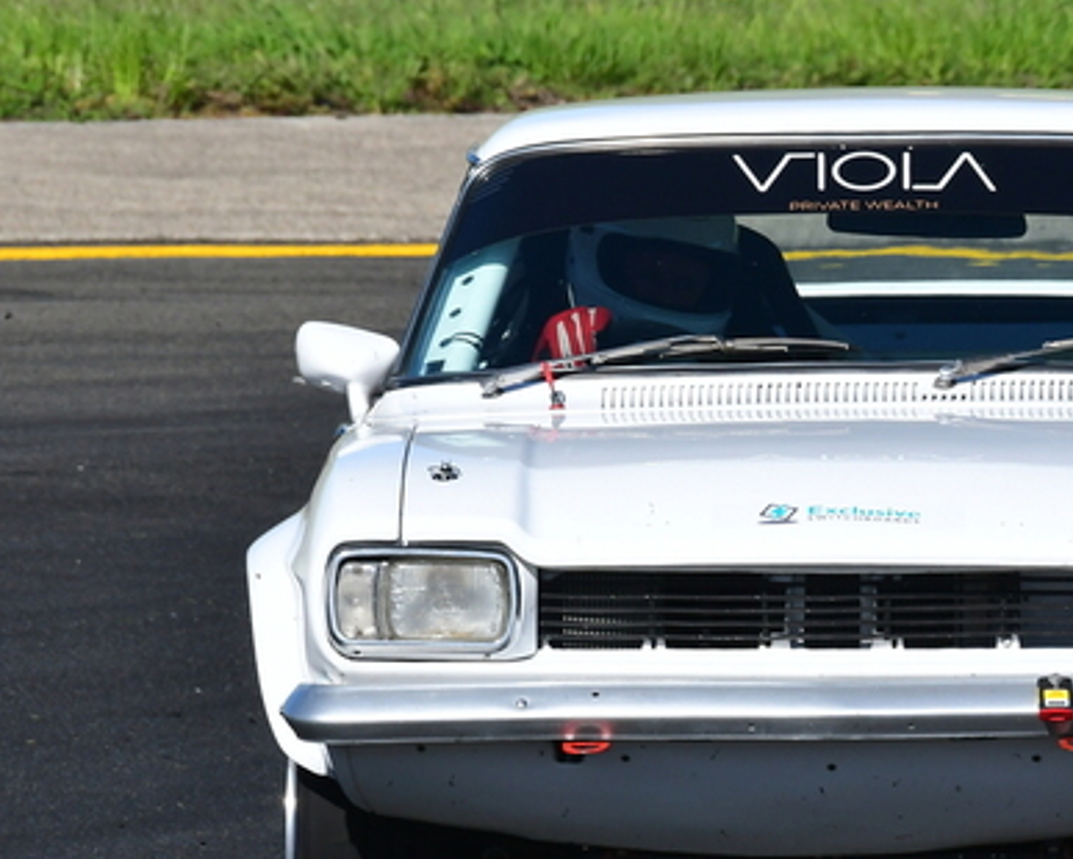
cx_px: 934
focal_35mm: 1222
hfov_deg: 1.6
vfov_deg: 1.3
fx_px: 38826
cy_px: 417
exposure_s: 1/640
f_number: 13
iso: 500
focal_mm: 420
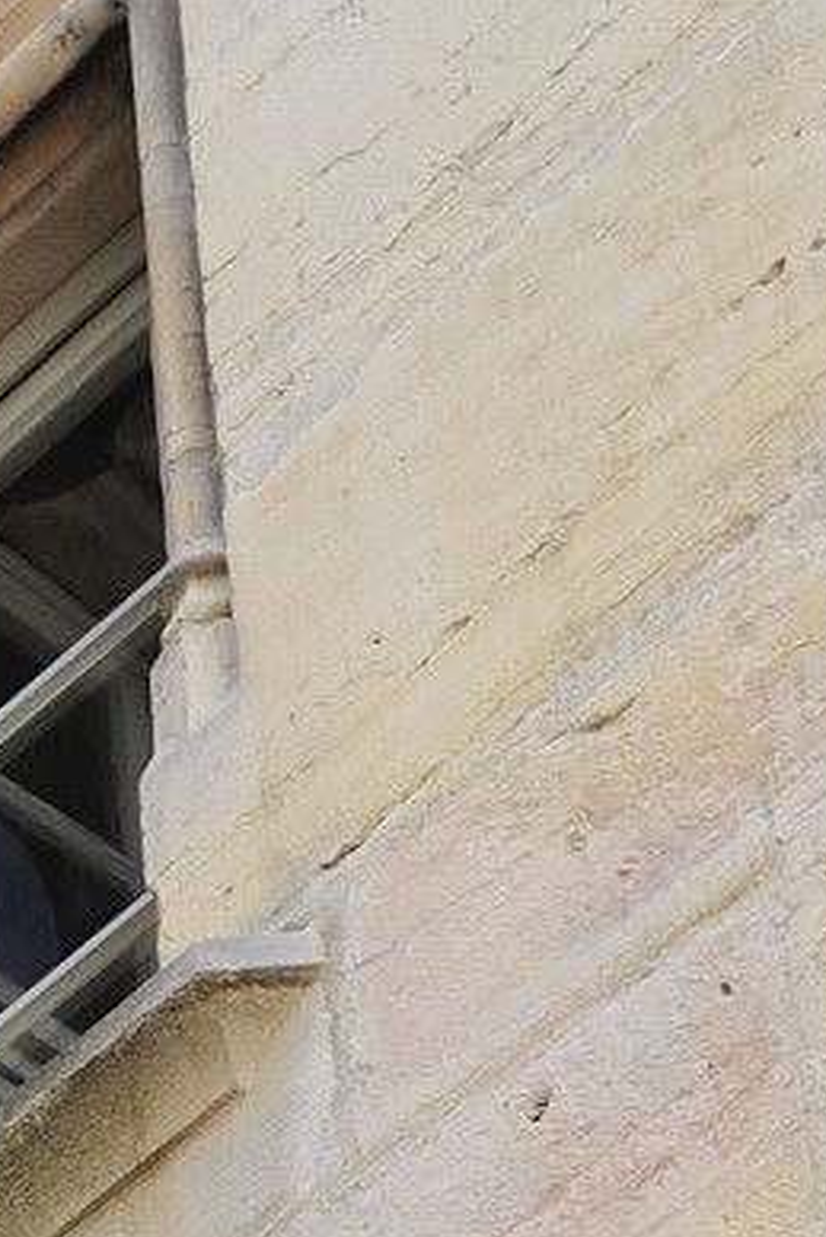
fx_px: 6808
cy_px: 2957
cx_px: -249
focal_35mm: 198
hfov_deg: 6.9
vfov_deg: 9.3
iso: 200
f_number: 9
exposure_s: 1/60
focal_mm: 32
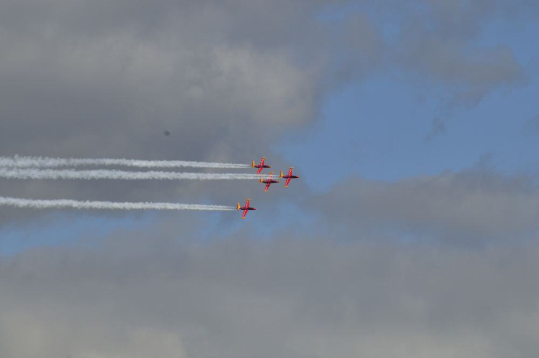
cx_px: 270
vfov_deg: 3.0
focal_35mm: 450
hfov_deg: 4.6
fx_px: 6729
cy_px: 179
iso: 200
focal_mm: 300
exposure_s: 1/640
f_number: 13
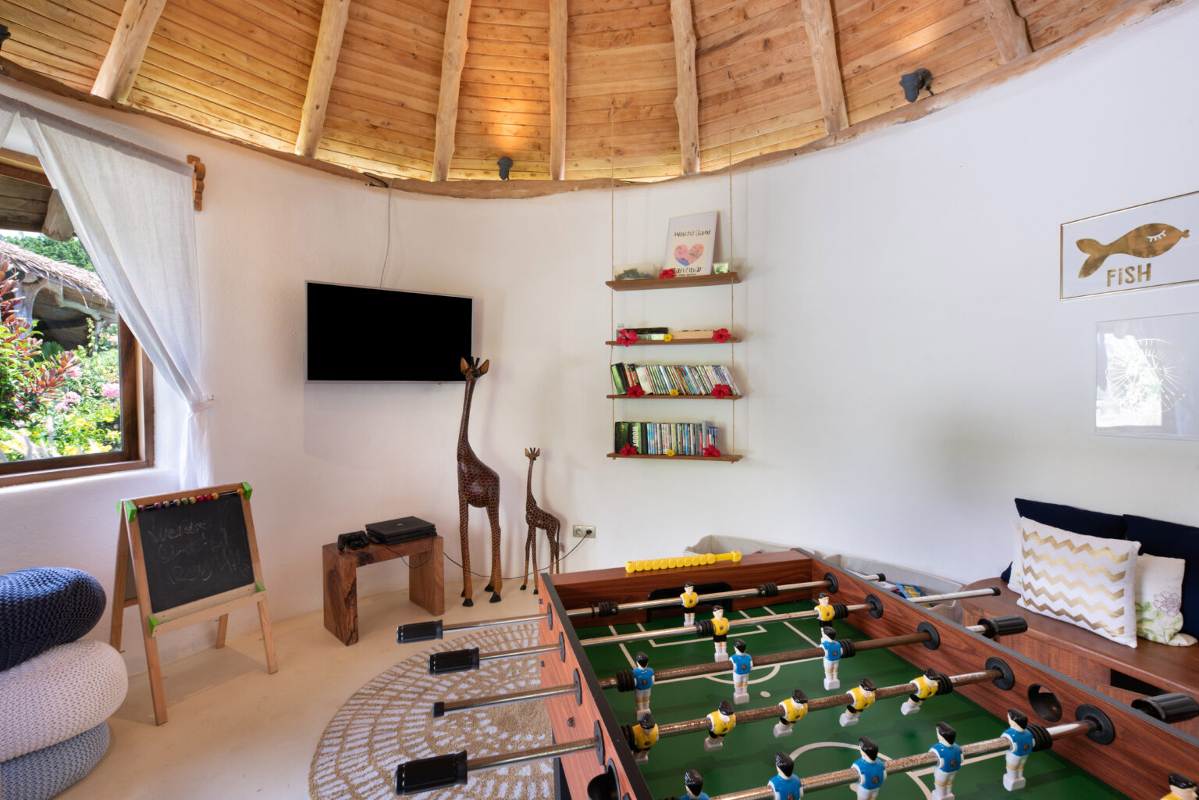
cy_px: 400
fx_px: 566
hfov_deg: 93.3
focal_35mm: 17
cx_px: 600
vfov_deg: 70.4
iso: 200
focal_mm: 17
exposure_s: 1/50
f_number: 11
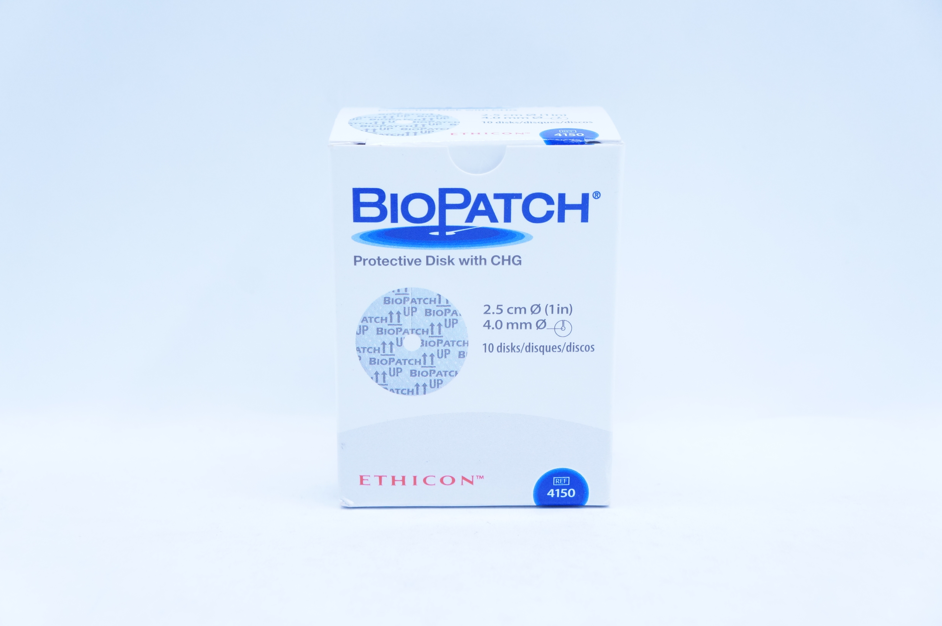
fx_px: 1294
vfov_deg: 27.2
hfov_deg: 40.0
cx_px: 471
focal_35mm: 50
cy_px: 313
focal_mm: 33
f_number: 5.6
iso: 800
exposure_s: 1/125
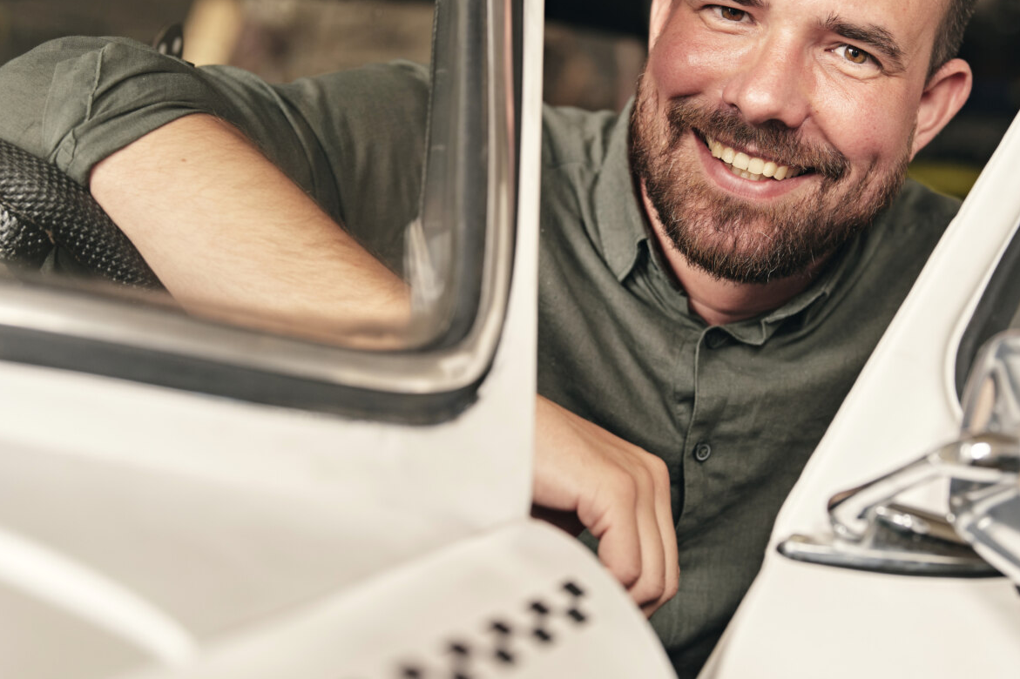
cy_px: 268
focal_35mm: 82
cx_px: 596
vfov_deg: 16.6
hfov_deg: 24.7
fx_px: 2323
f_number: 2.5
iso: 200
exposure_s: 1/100
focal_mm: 50
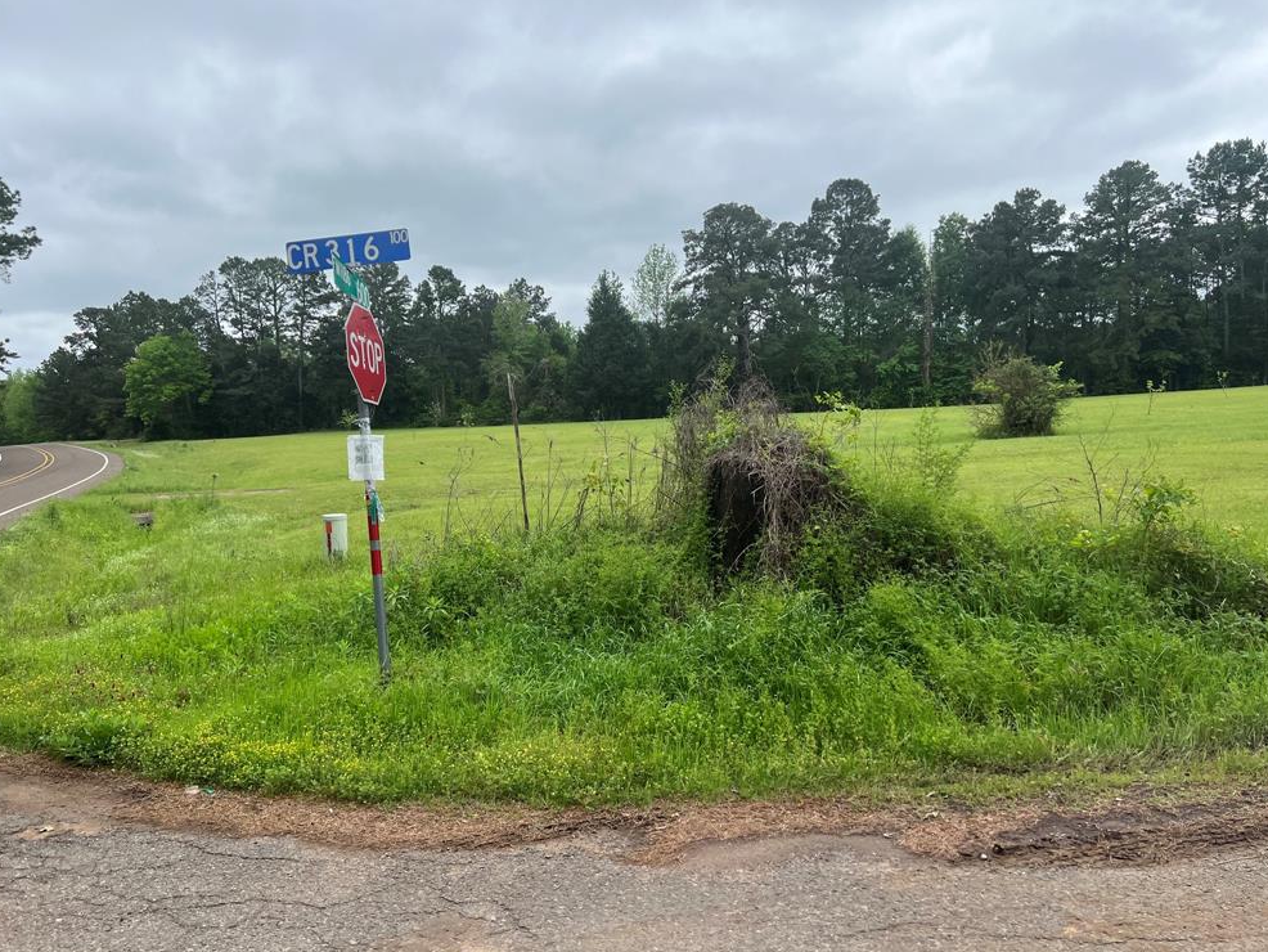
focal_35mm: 27
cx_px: 625
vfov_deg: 51.4
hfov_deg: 65.3
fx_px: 989
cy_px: 468
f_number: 1.5
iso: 50
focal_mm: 5.7
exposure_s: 1/1901
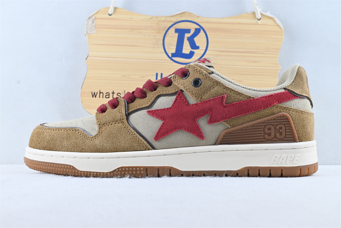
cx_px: 170
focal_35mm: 45
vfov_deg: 29.9
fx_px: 426
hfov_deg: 43.6
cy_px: 114
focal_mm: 30
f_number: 10
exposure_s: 1/10
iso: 100
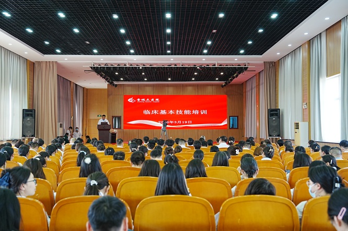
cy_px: 116
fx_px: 338
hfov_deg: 54.5
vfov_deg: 37.8
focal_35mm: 35
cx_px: 174
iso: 1000
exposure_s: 1/160
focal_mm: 35
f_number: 3.5
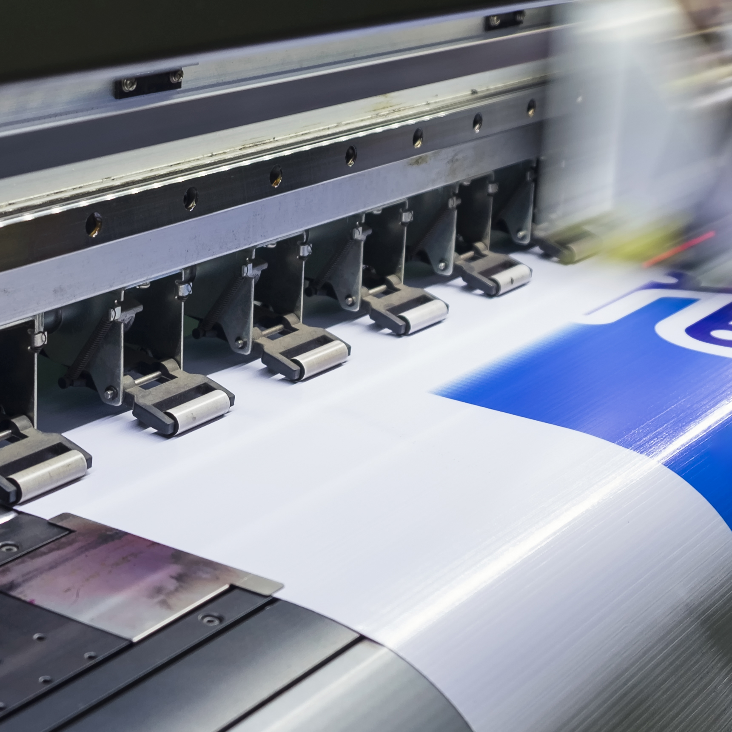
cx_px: 327
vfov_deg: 23.7
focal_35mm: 73
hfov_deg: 23.7
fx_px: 1746
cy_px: 323
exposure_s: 1/10
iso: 250
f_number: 4
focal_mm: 20.5
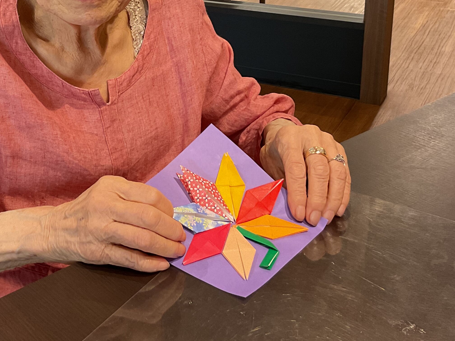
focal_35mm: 58
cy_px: 44
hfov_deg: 32.5
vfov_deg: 24.6
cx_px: 101
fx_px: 762
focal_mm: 3
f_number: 1.8
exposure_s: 1/60
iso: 100
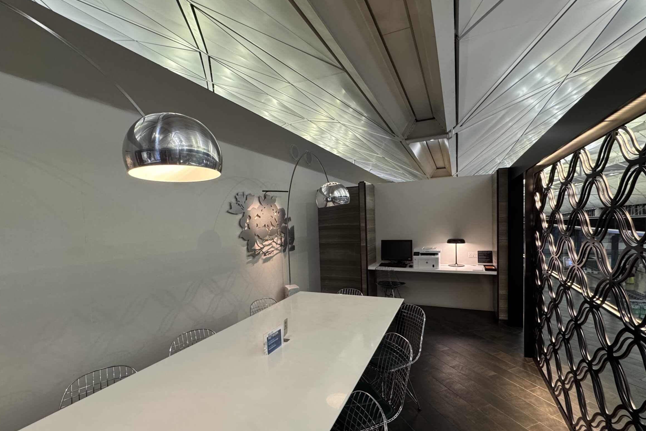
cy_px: 238
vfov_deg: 73.5
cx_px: 329
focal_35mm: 16
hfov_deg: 96.7
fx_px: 287
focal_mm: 2.22
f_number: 2.2
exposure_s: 1/61
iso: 320
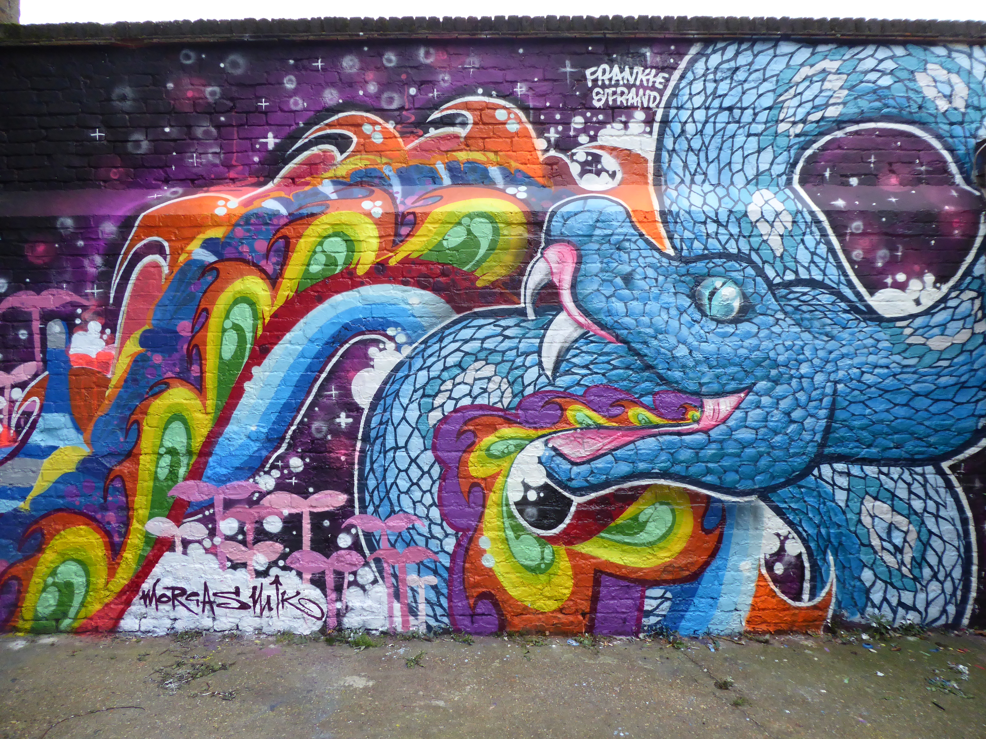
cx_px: 493
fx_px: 712
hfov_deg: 69.4
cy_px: 370
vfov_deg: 54.9
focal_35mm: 25
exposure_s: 1/60
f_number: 3.3
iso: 320
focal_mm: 4.3
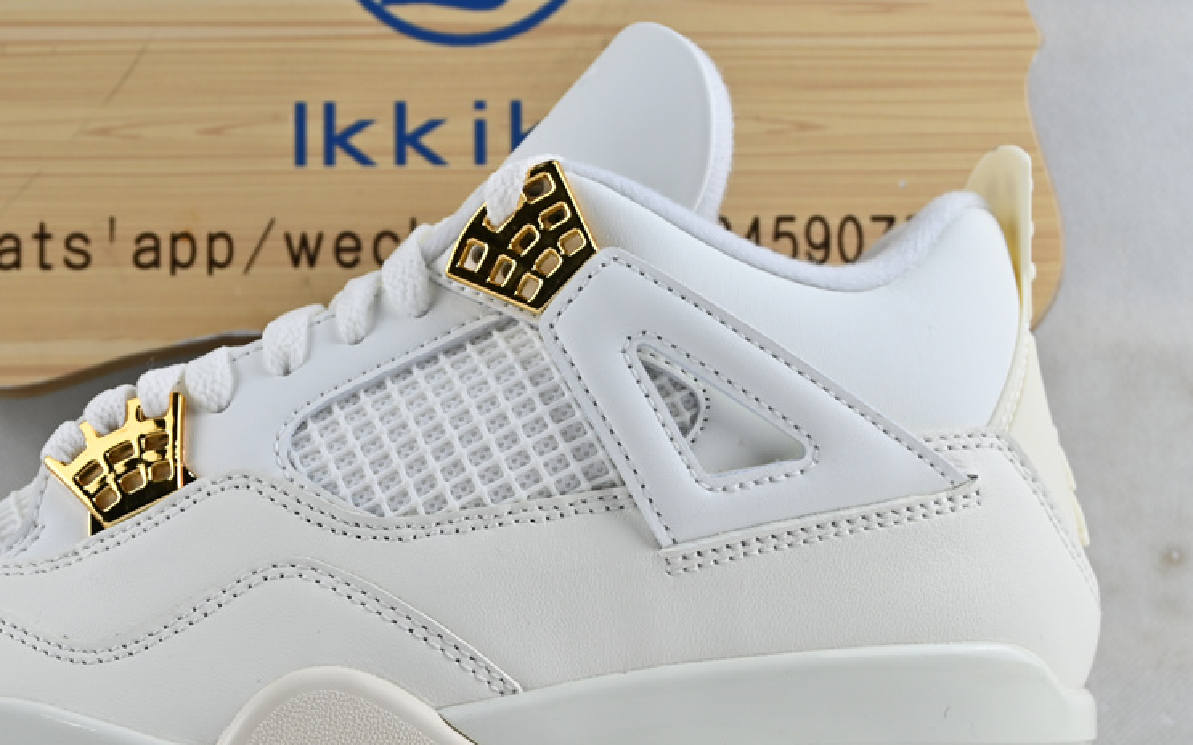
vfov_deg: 16.2
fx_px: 2608
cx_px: 320
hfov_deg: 25.5
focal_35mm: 80
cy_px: 517
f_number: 5
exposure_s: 1/60
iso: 100
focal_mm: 32.5
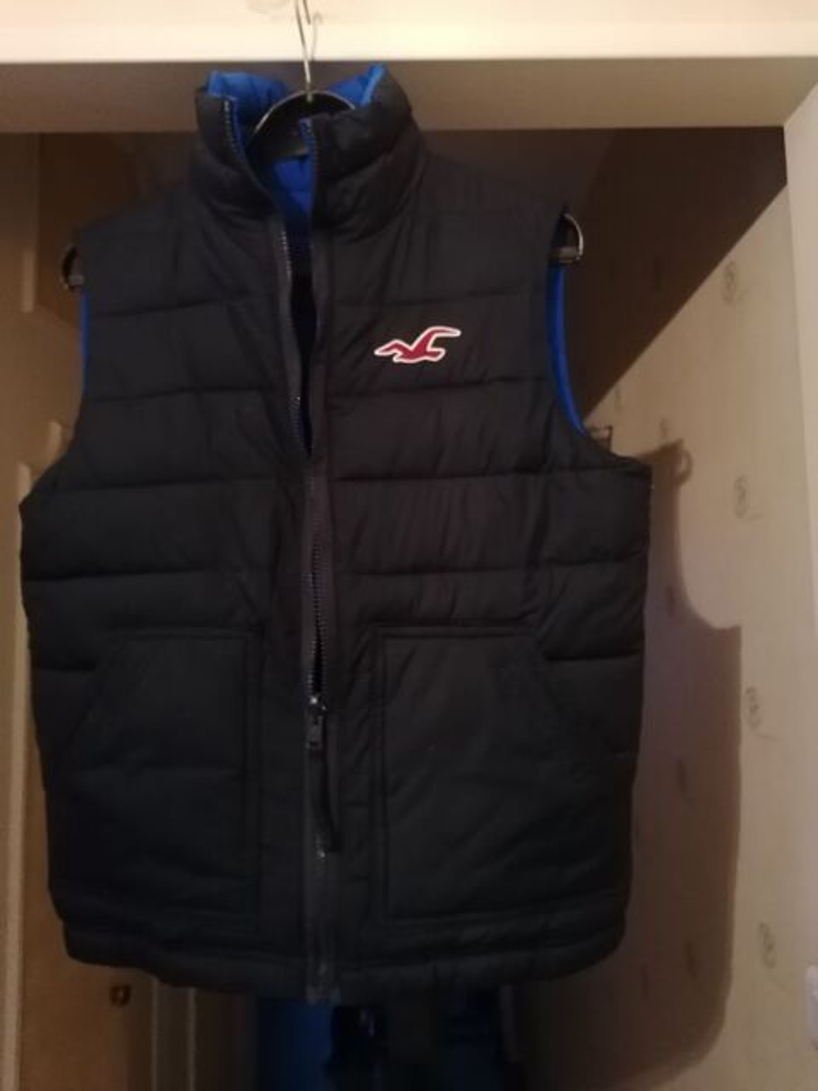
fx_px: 851
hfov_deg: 51.4
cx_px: 409
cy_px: 546
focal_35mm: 27
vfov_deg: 65.3
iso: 1250
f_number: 1.8
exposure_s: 1/16.7
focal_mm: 4.75
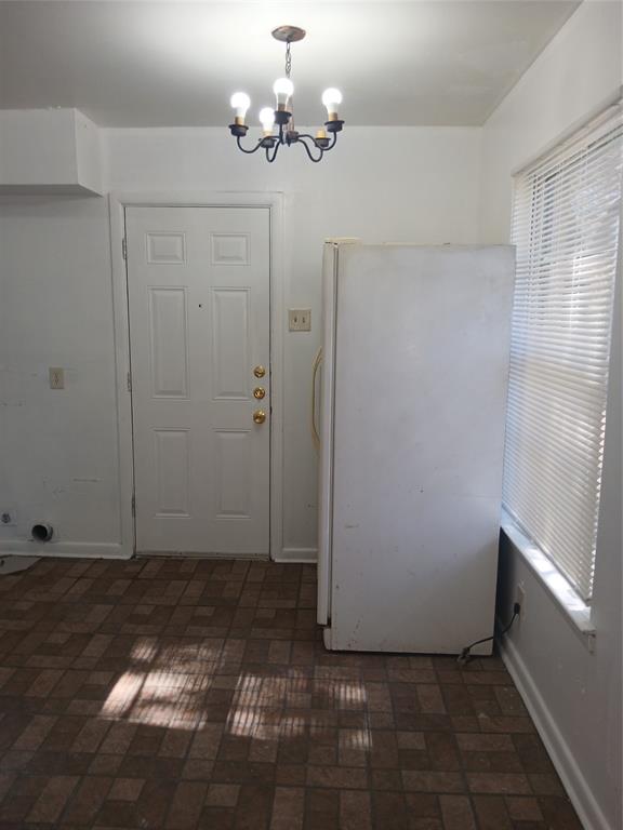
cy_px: 415
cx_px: 312
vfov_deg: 67.3
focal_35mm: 26
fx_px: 624
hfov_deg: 53.1
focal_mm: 3.98
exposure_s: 1/60
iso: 50
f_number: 1.8
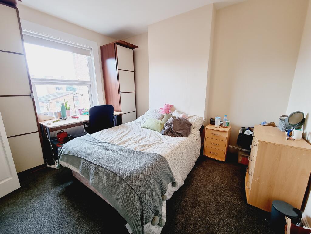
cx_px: 156
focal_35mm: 13
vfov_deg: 89.9
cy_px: 117
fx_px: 117
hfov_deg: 106.2
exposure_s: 1/50
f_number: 2.2
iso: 80
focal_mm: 2.2
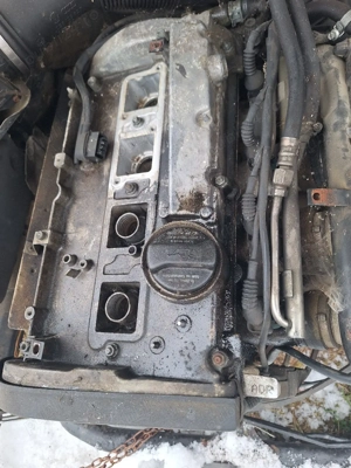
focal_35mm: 23
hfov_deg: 58.9
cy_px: 234
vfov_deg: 73.9
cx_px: 176
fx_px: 311
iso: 64
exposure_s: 1/50
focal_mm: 5.54
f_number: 1.8
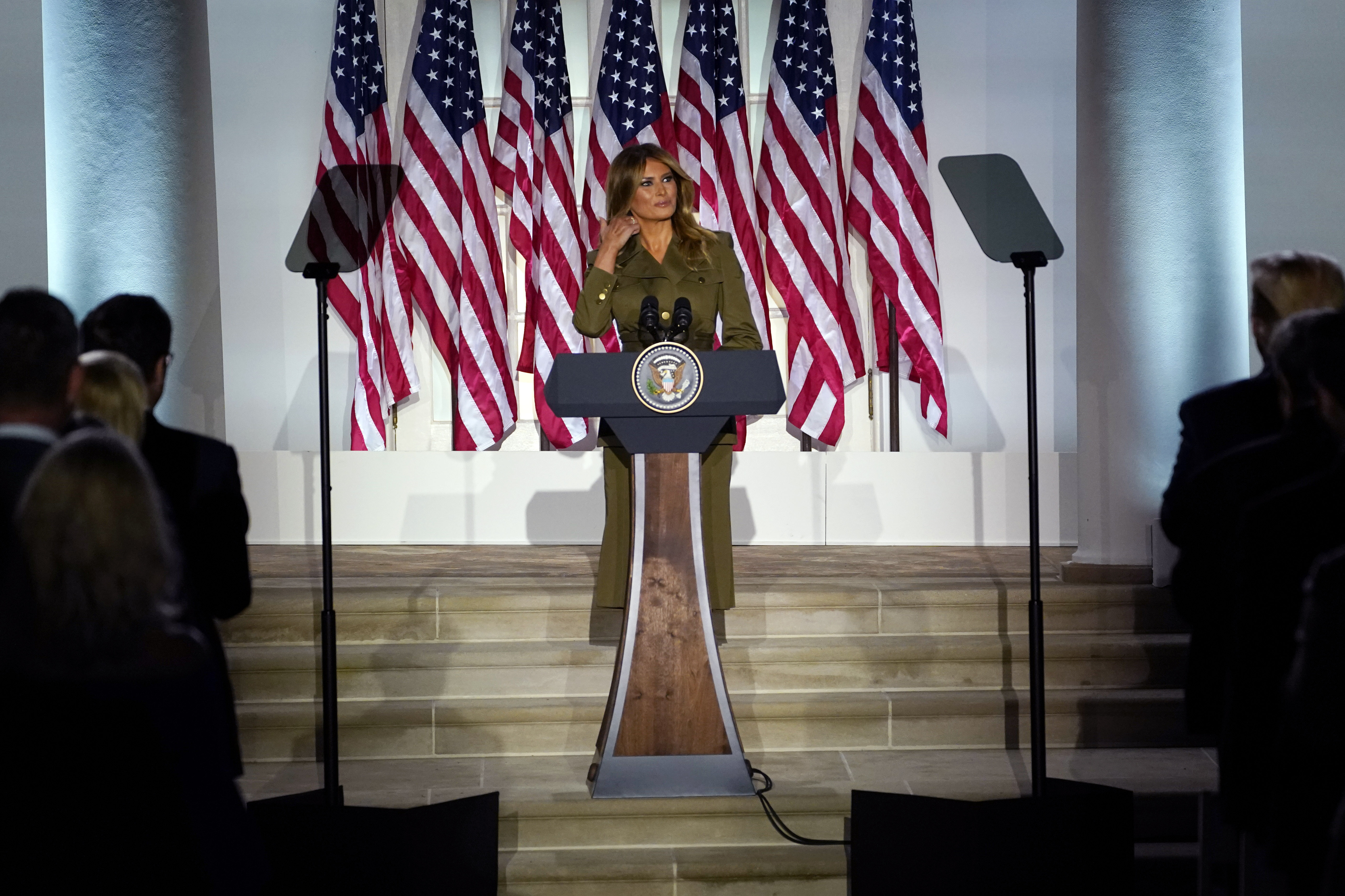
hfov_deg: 9.0
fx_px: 8592
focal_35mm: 230
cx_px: 667
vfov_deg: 6.0
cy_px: 479
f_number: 5.6
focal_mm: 215
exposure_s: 1/320
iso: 4000
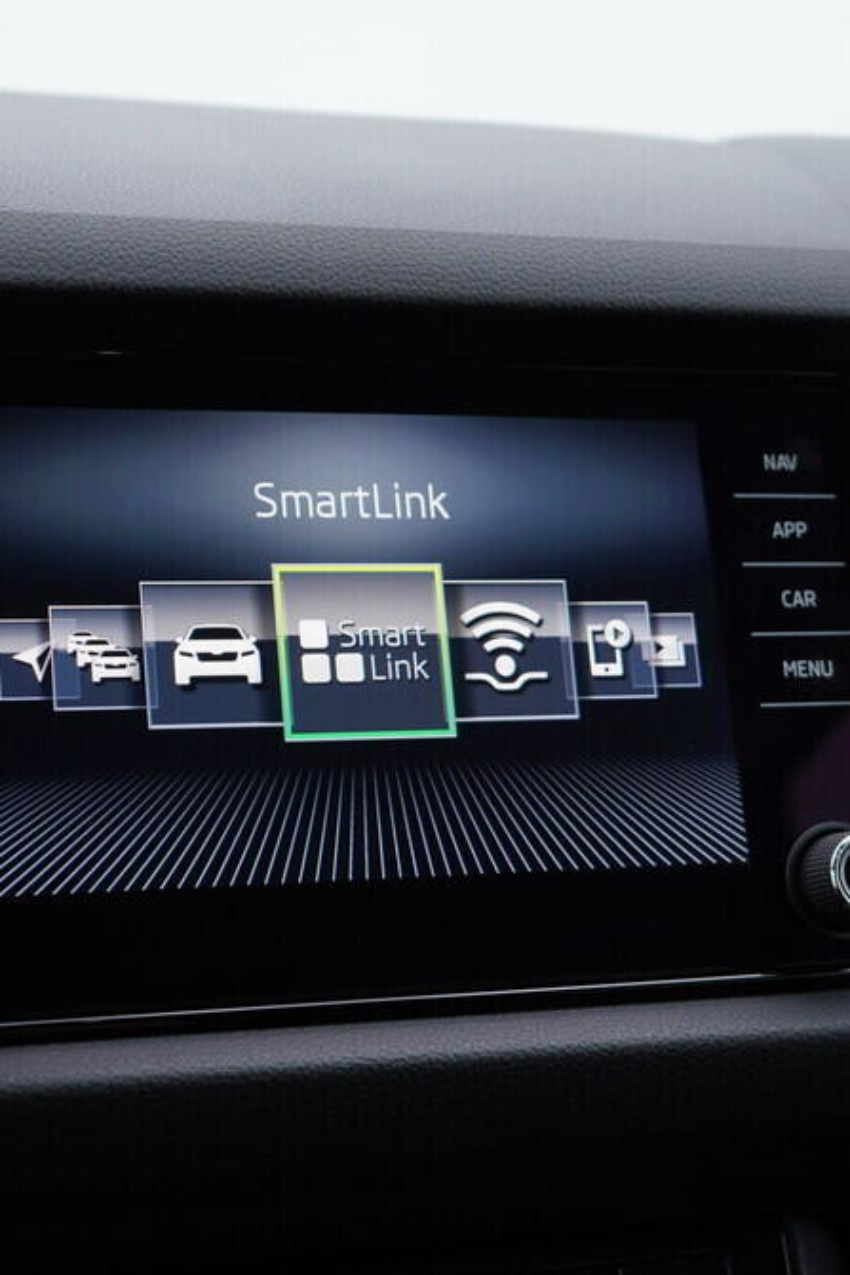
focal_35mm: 55
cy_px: 640
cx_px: 304
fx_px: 1947
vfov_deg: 36.2
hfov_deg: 24.5
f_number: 3.2
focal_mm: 24
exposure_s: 1/50
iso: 125
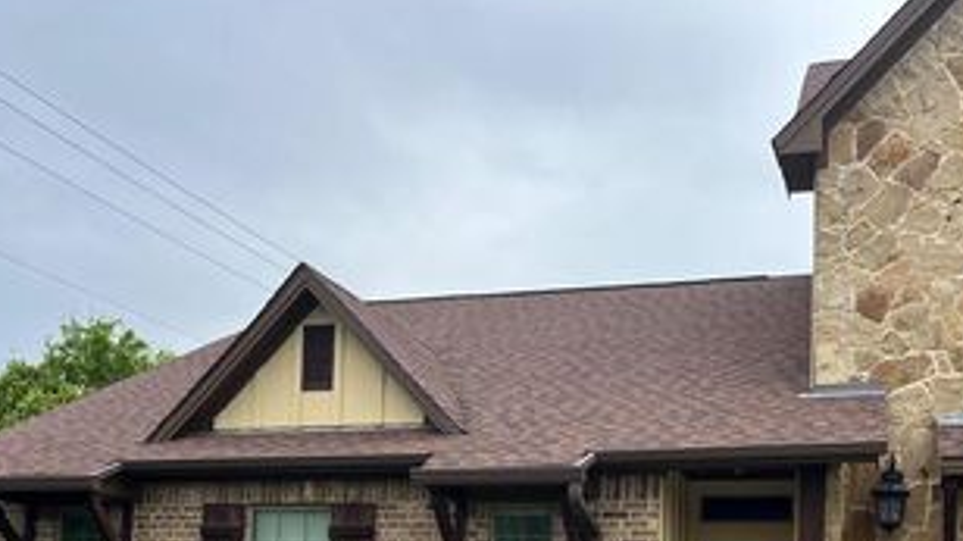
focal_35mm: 46
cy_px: 549
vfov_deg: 24.7
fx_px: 1174
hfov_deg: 44.5
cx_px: 541
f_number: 1.6
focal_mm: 5.1
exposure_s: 1/2222
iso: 50
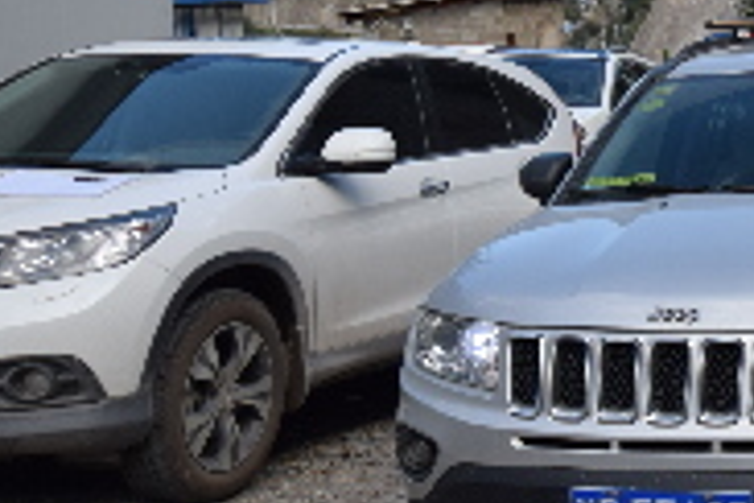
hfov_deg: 22.9
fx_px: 1696
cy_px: 66
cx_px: 921
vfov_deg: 16.7
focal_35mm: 81
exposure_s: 1/125
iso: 100
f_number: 5.6
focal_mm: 18
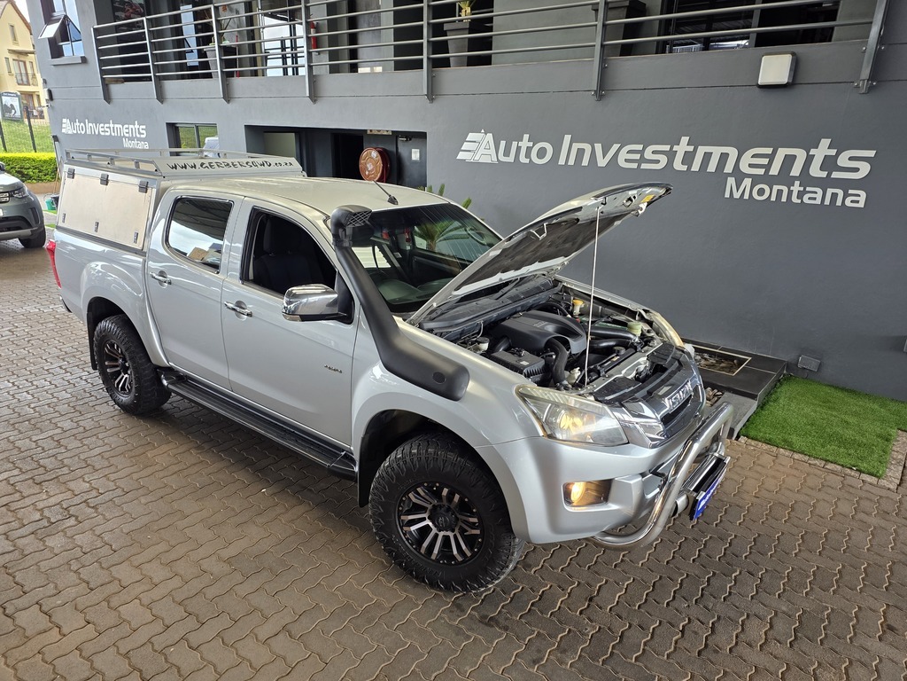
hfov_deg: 73.9
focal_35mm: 23
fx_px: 603
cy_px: 340
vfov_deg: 58.9
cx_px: 454
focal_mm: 6.25
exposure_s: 1/180
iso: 125
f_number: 1.7
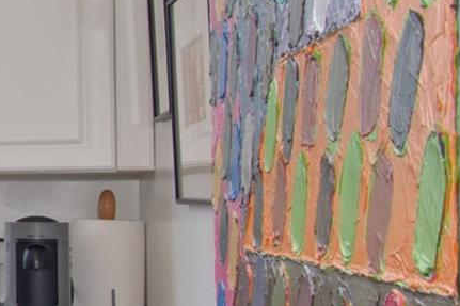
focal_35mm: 78
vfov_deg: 17.4
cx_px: -622
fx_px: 1001
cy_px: 160
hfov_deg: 15.4
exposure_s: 1/200
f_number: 11
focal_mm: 11
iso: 640
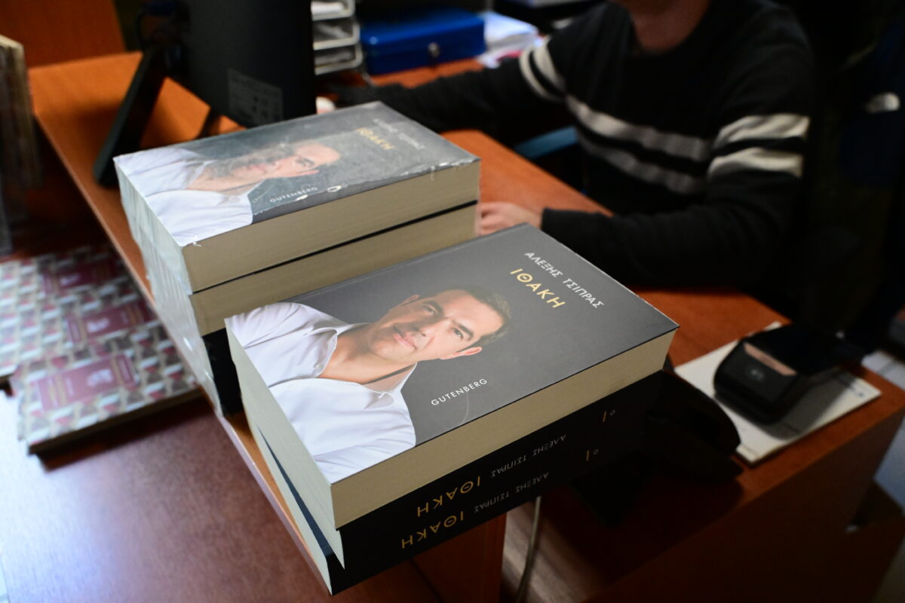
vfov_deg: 46.4
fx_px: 704
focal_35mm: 28
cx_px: 452
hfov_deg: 65.5
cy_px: 302
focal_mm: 28
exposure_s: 1/320
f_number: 5
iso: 8000
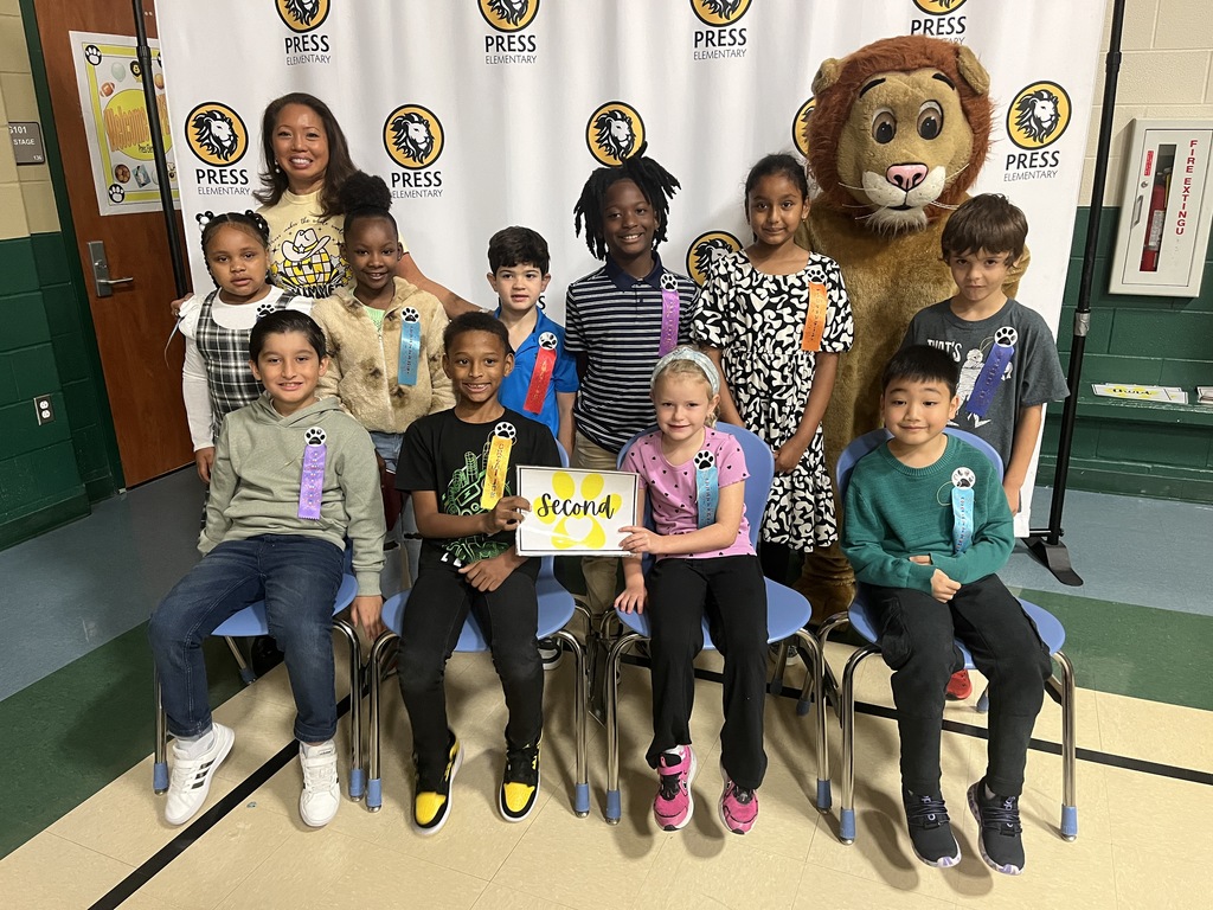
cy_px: 455
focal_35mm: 26
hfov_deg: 67.3
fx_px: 911
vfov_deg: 53.1
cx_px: 606
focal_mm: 5.1
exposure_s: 1/40
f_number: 1.6
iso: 400
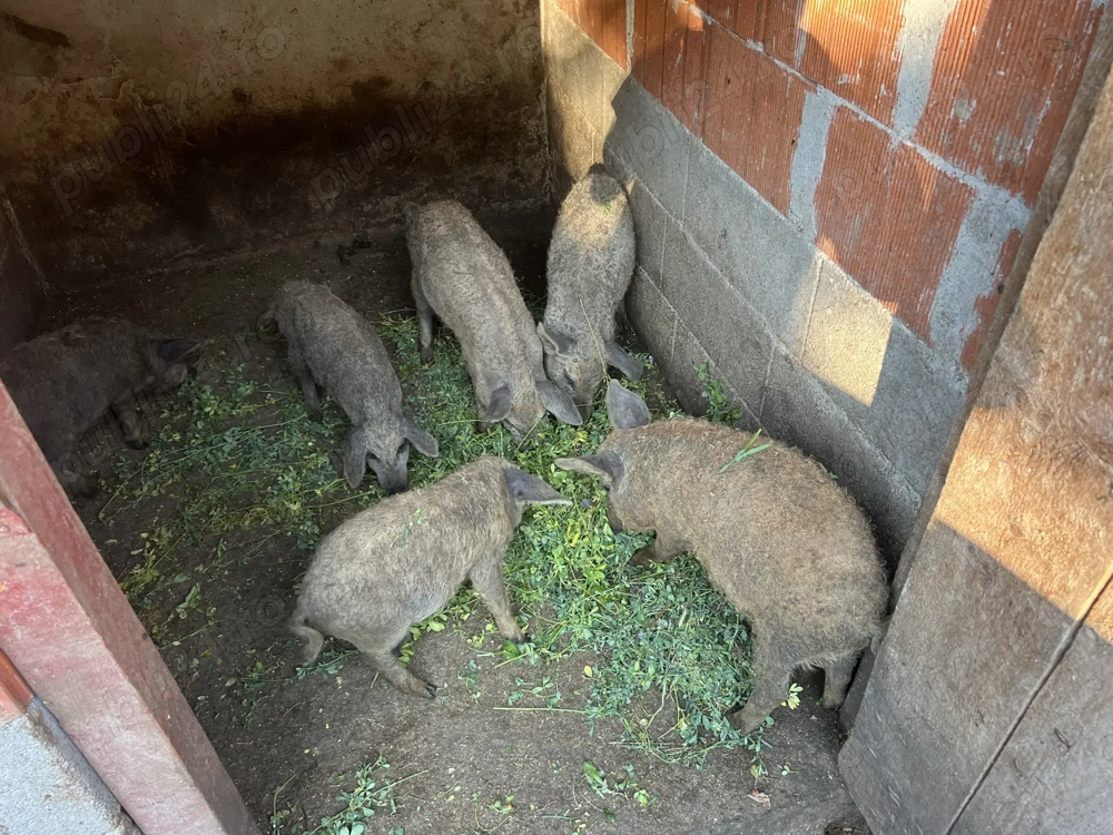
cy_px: 418
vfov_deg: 53.1
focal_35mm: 26
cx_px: 556
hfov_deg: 67.3
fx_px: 836
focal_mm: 5.7
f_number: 1.5
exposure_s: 1/121
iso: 125
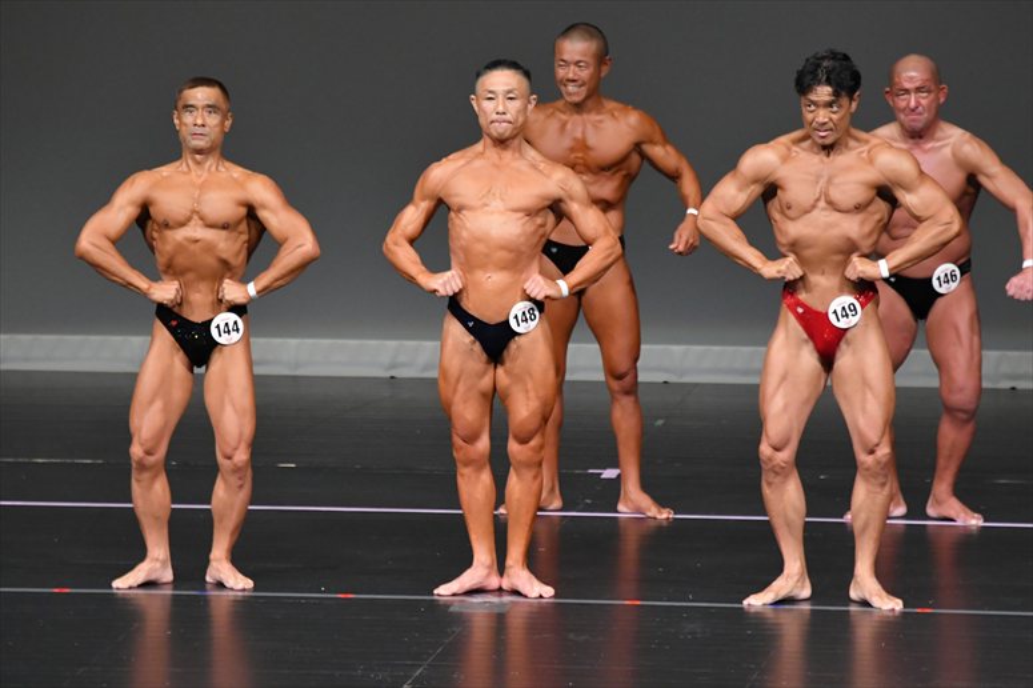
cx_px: 516
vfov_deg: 4.0
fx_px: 9895
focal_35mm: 345
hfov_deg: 6.0
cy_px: 344
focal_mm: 230
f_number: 5.6
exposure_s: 1/400
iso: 4000
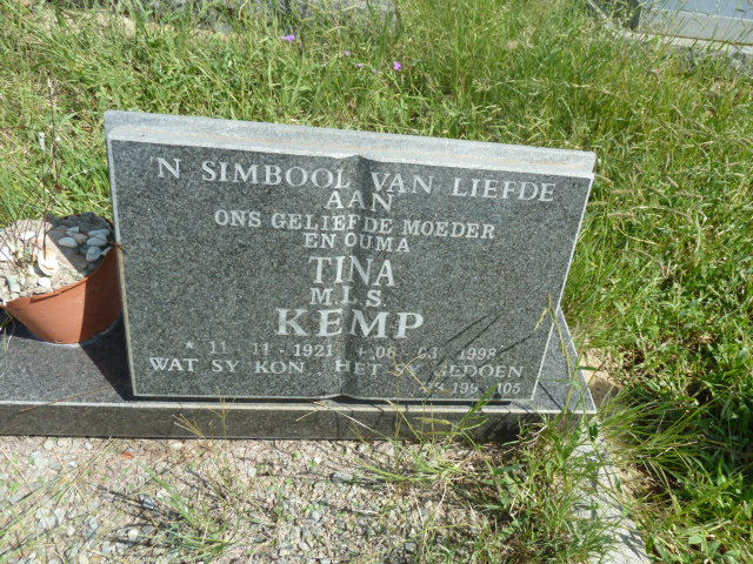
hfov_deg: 69.4
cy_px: 282
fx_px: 544
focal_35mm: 25
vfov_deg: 54.9
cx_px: 376
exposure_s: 1/400
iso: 80
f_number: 4
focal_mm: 4.1
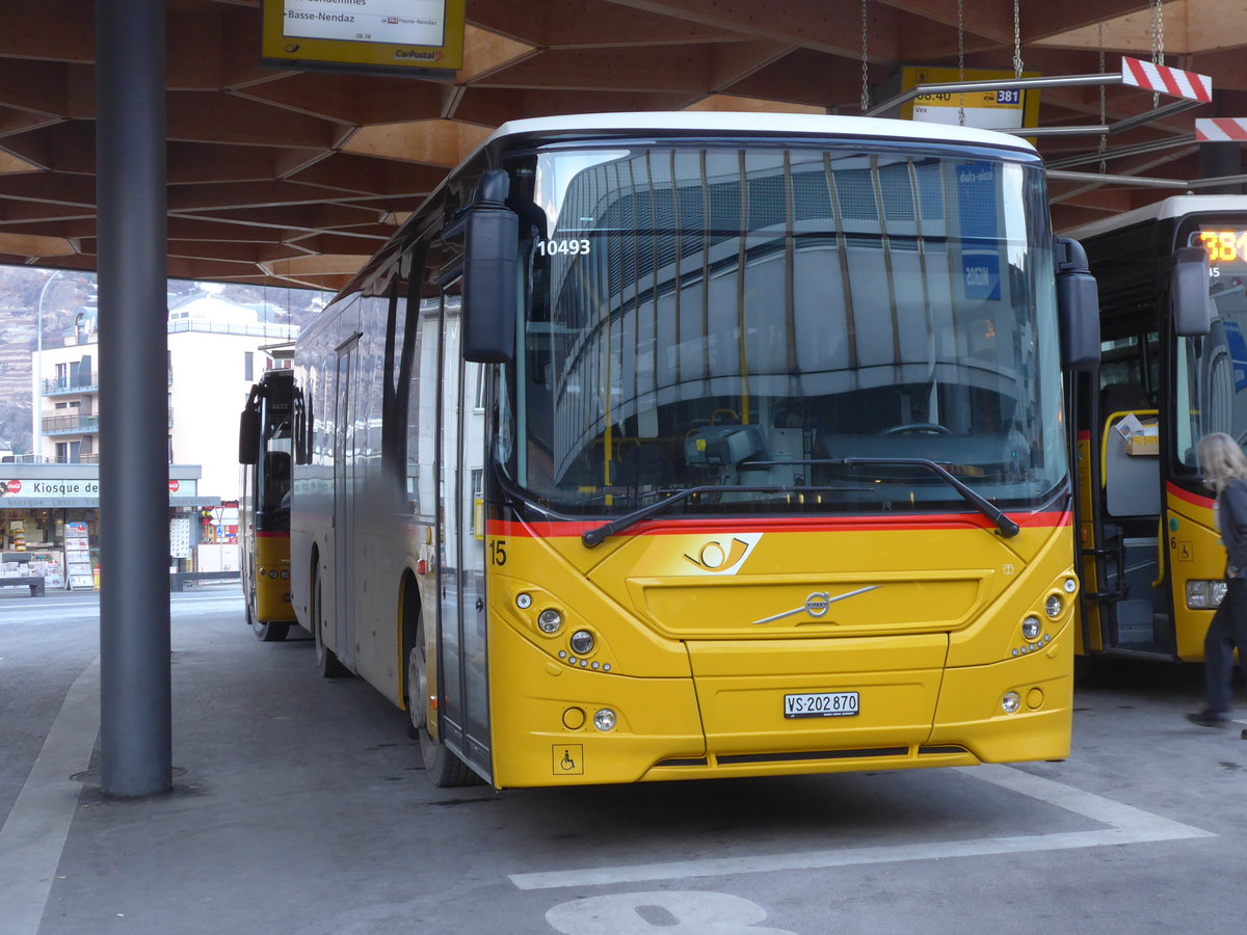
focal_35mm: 55
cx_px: 624
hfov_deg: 34.9
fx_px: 1981
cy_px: 468
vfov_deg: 26.6
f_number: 3.4
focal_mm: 11.3
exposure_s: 1/60
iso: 250
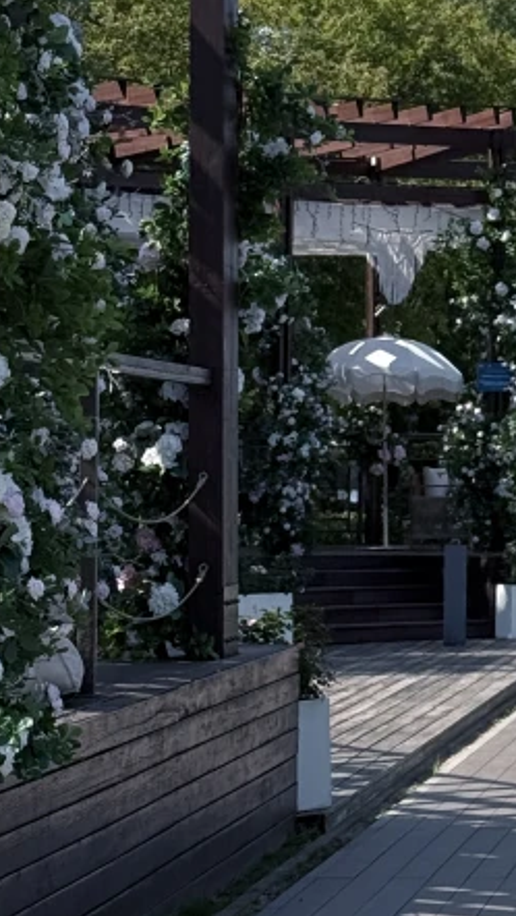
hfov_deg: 8.4
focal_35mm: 142
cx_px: 690
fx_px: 3450
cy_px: 292
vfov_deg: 15.1
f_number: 1.78
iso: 64
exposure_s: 1/4587
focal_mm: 6.76
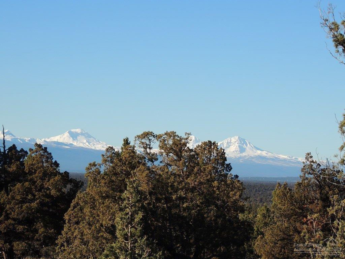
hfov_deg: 14.6
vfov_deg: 11.0
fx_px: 1345
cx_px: 172
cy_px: 130
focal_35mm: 135
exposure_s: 1/800
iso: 100
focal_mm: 24
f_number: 4.3
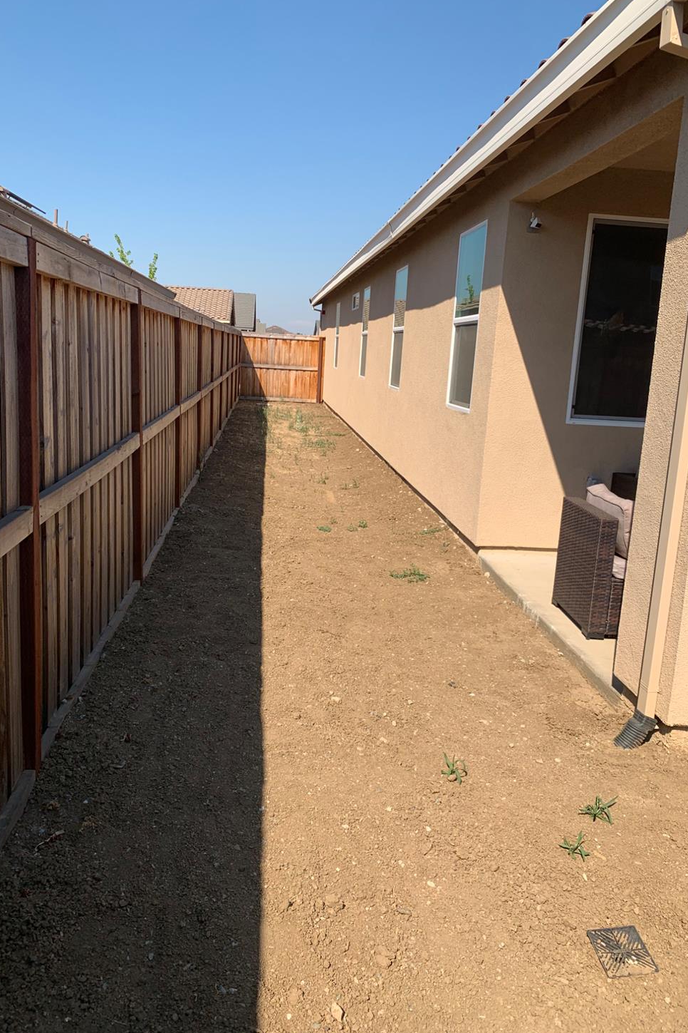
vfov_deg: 65.5
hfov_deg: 46.4
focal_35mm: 28
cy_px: 516
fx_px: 803
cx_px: 327
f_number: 1.8
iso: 25
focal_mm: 4.25
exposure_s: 1/2075
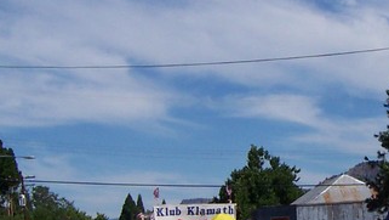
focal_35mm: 104
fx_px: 1073
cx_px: 365
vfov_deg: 11.7
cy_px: 125
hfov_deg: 20.1
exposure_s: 1/1000
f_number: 5.6
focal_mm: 5.6
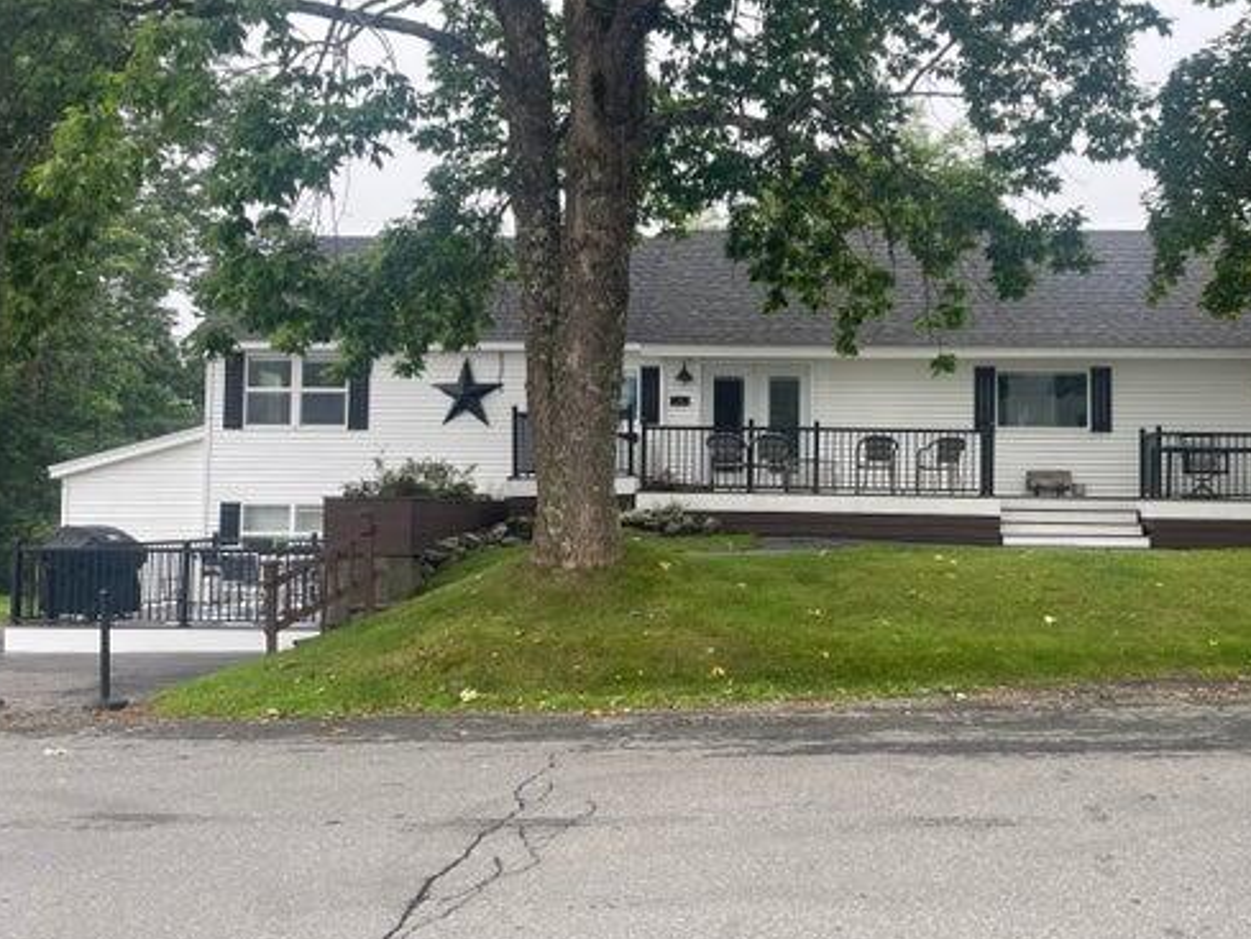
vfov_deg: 41.8
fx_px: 1229
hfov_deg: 53.3
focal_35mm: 34
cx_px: 791
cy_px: 443
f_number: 1.6
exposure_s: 1/476
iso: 50
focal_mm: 5.1
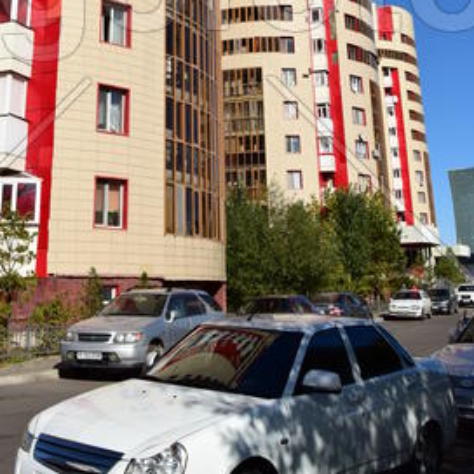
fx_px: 759
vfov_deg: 31.7
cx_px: 180
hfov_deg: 34.5
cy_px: -12
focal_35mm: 49
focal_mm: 18
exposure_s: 1/320
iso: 100
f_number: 9
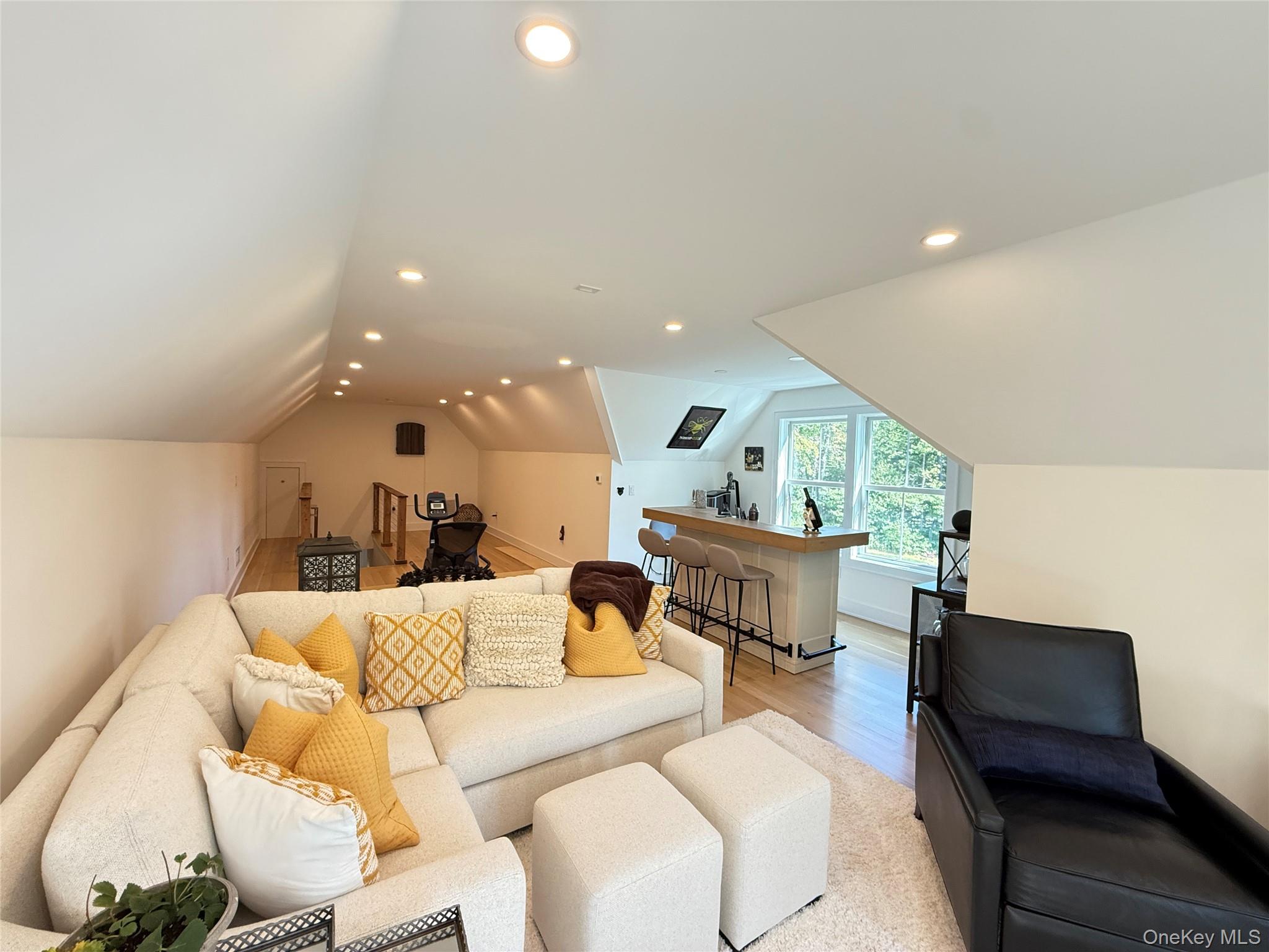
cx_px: 634
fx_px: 513
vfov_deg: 85.7
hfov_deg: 102.1
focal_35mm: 14
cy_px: 476
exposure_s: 1/120
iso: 320
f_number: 2.2
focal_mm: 2.22
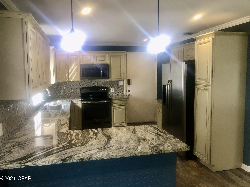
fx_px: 202
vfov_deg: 49.7
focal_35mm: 28
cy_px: 94
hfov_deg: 63.4
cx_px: 125
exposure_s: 1/30
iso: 40
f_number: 1.8
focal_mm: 3.99
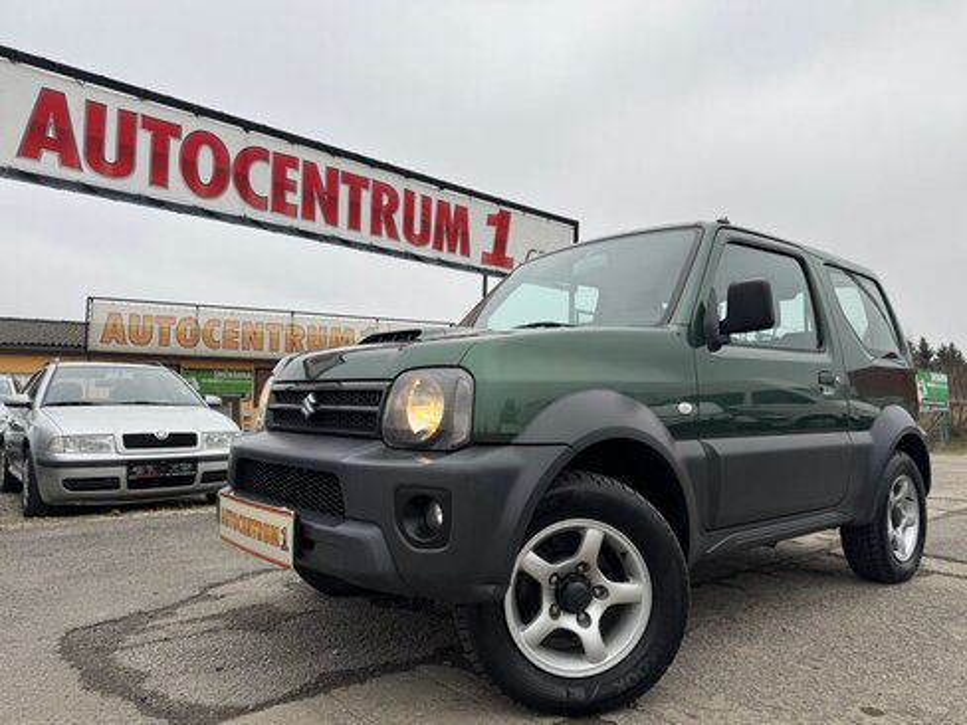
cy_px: 362
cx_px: 484
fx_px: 670
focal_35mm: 24
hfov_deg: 71.6
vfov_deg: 56.8
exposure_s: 1/495
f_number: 1.78
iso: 80
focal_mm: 6.76
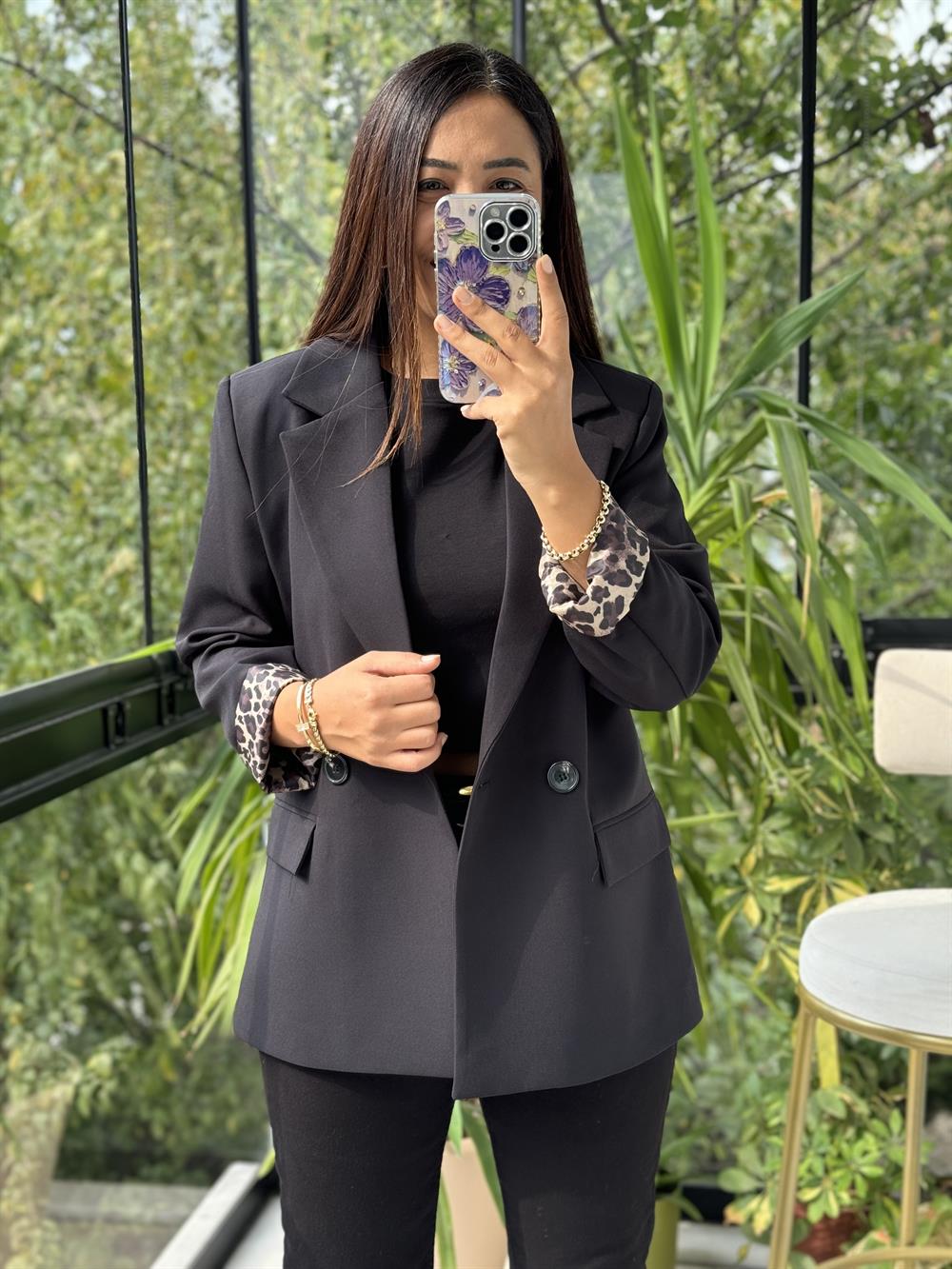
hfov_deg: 30.3
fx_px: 1760
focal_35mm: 48
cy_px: 634
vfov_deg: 39.7
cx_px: 476
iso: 80
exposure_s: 1/121
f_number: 1.78
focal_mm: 6.76
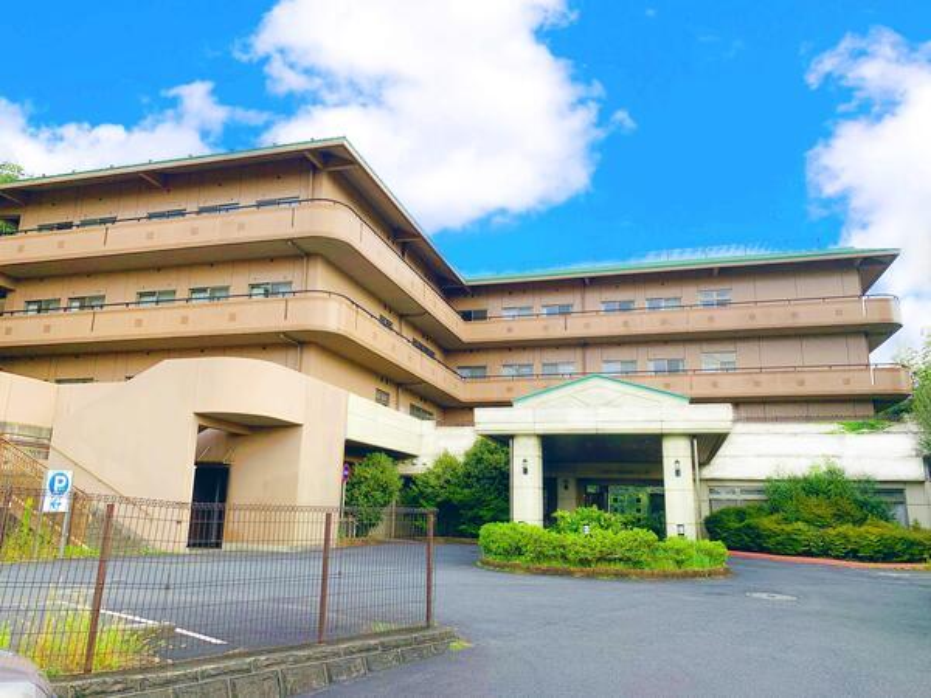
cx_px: 466
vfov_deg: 53.1
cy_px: 349
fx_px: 699
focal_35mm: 26
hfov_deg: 67.3
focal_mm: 4.25
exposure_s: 1/1916
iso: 25
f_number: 1.8
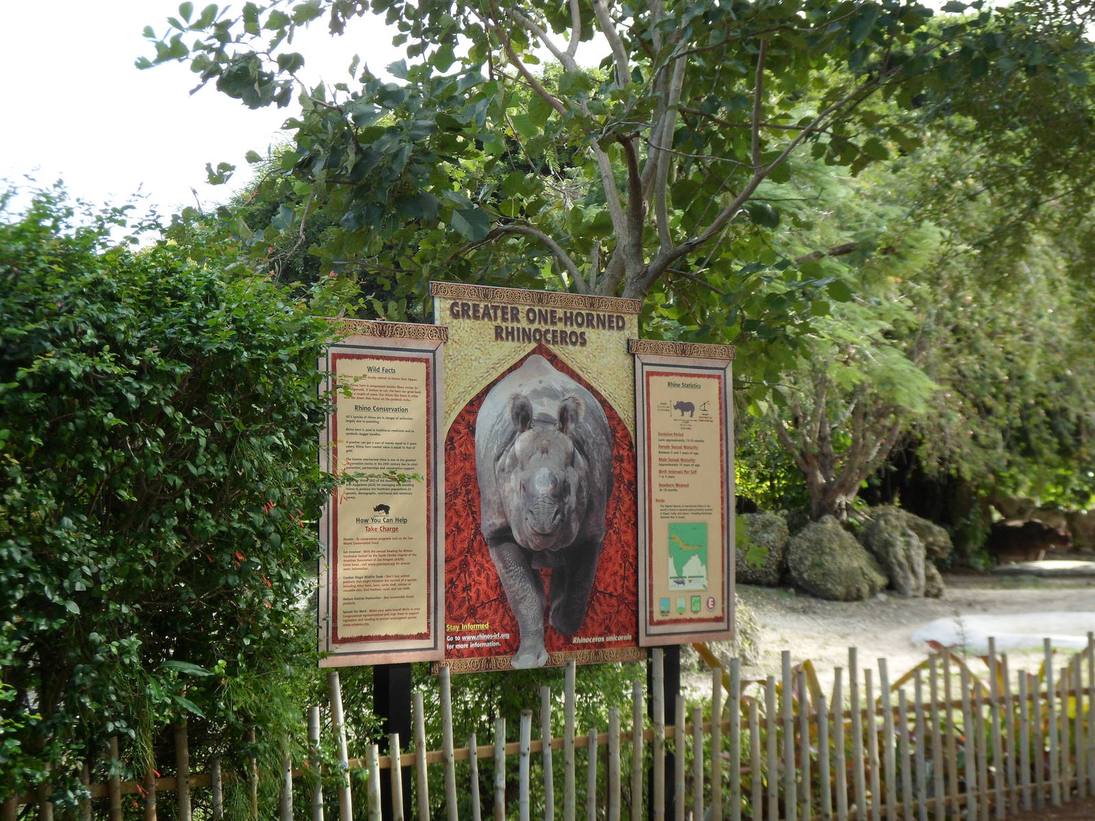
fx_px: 2151
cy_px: 410
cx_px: 548
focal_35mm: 68
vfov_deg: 21.6
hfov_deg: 28.6
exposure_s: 1/125
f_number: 4.7
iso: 80
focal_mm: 10.6
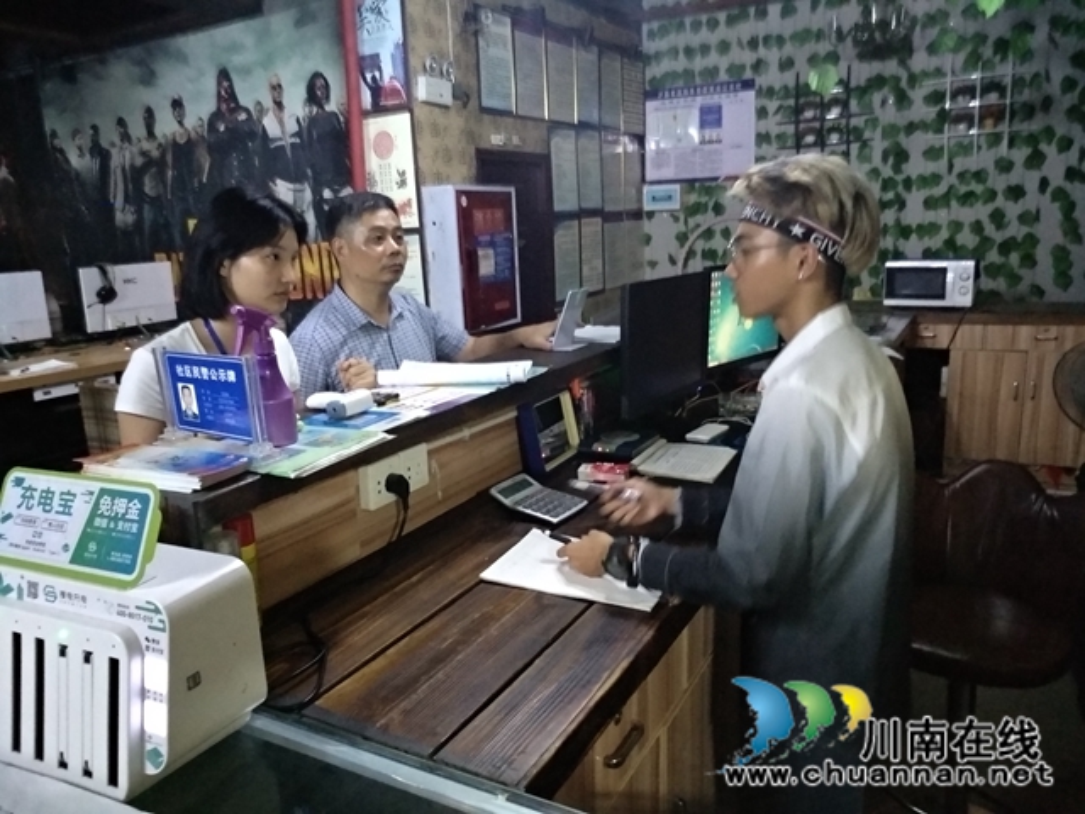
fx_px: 690
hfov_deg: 76.4
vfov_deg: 61.1
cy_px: 407
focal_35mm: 22
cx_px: 542
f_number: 2.2
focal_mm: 3.81
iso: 2000
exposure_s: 1/17
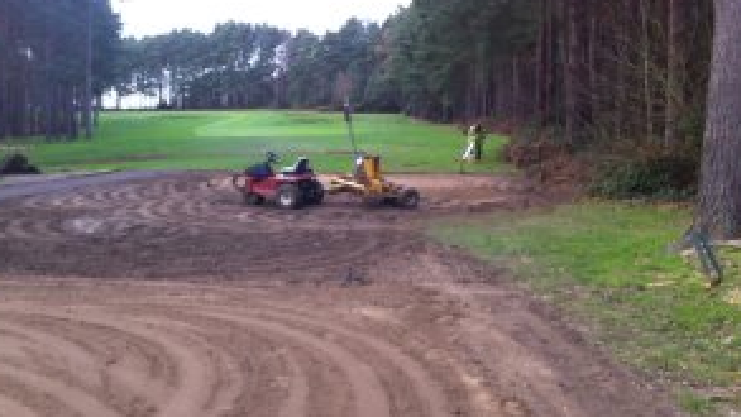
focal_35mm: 52
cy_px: 198
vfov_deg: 23.1
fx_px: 1022
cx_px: 309
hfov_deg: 39.7
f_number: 2.8
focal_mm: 3.85
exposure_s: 1/30
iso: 80
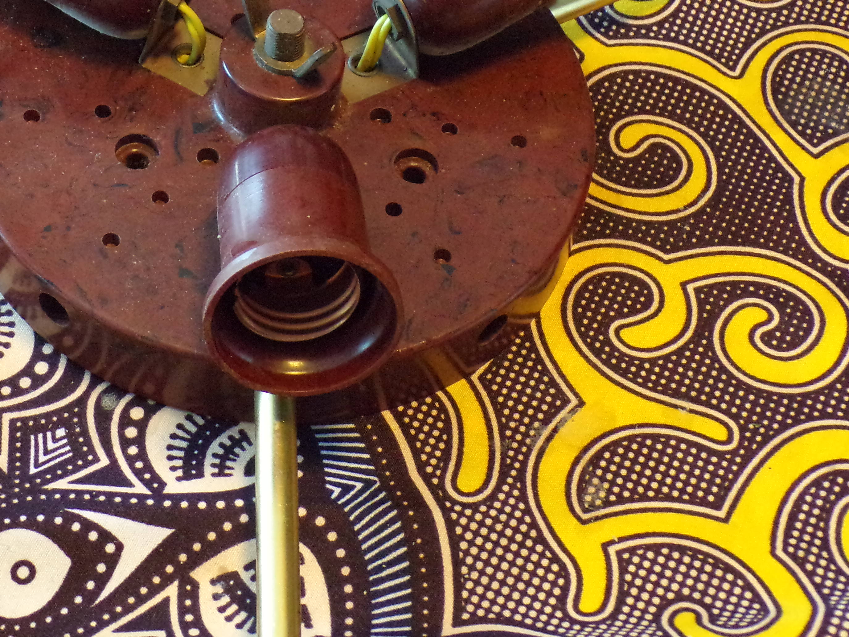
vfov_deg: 17.9
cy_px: 151
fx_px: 2011
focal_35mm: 82
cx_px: 311
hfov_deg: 23.8
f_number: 3.5
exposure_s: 1/20
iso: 619
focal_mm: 8.7
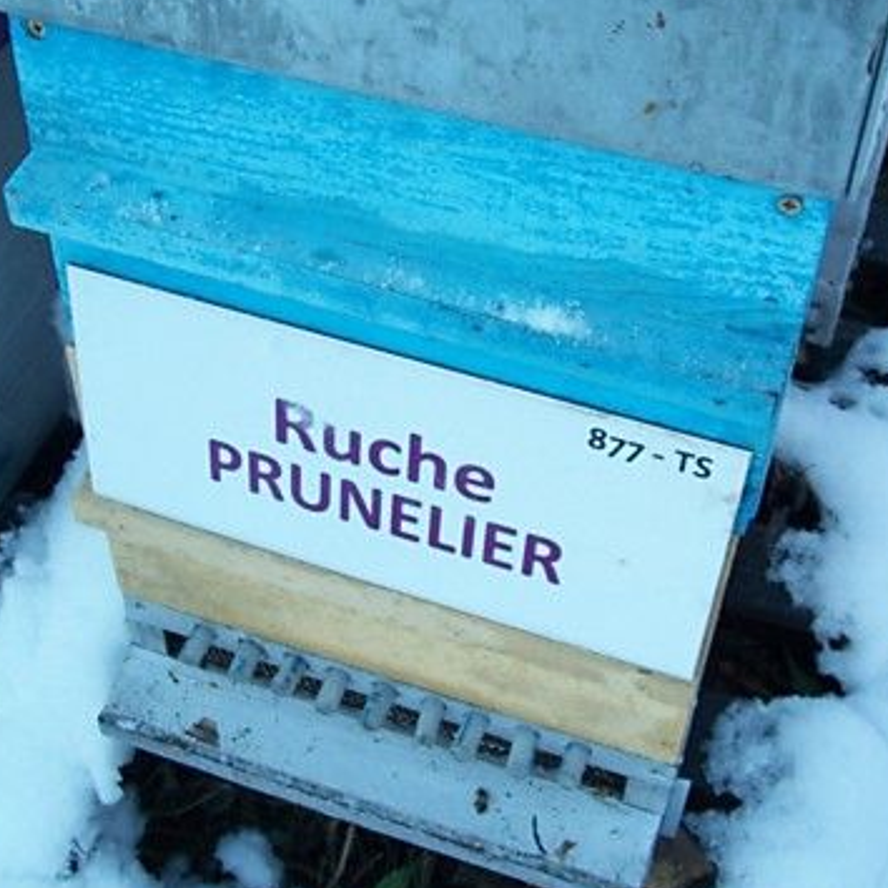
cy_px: 271
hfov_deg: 35.4
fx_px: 1393
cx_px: 447
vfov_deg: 34.9
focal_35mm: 48
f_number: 2.9
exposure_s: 1/80
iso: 80
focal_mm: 5.7
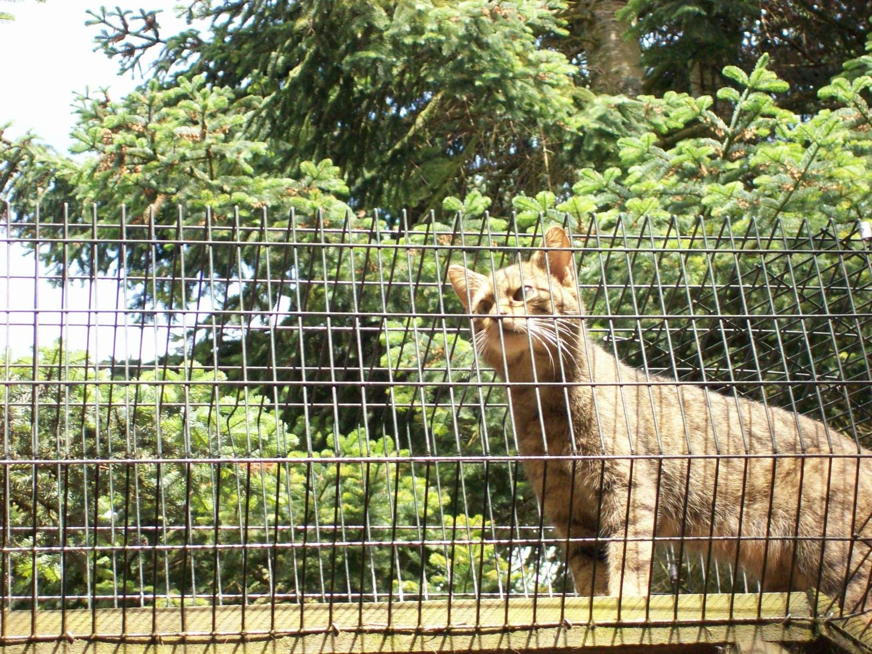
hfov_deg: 18.2
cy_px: 327
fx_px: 2721
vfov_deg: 13.7
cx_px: 436
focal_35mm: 108
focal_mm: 18
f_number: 4.8
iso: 200
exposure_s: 1/187
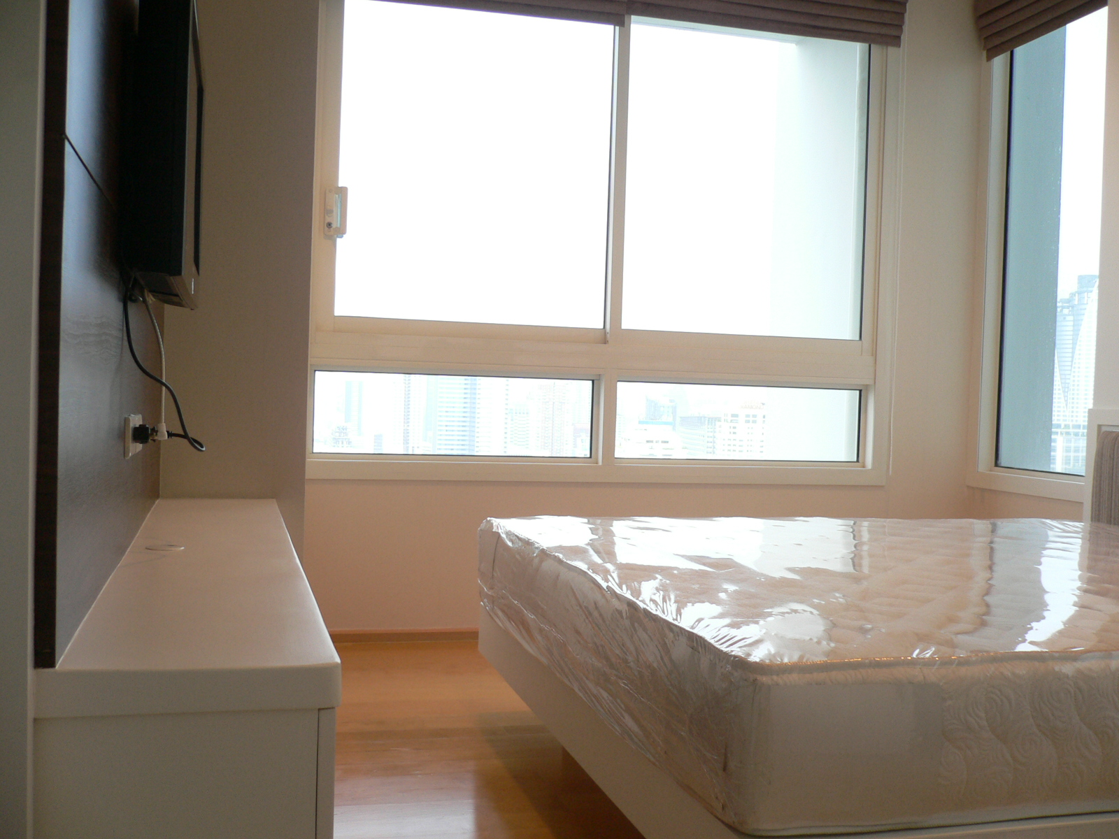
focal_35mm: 35
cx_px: 560
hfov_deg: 52.6
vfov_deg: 40.7
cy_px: 420
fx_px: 1131
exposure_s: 1/30
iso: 100
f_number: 2.8
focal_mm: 5.8
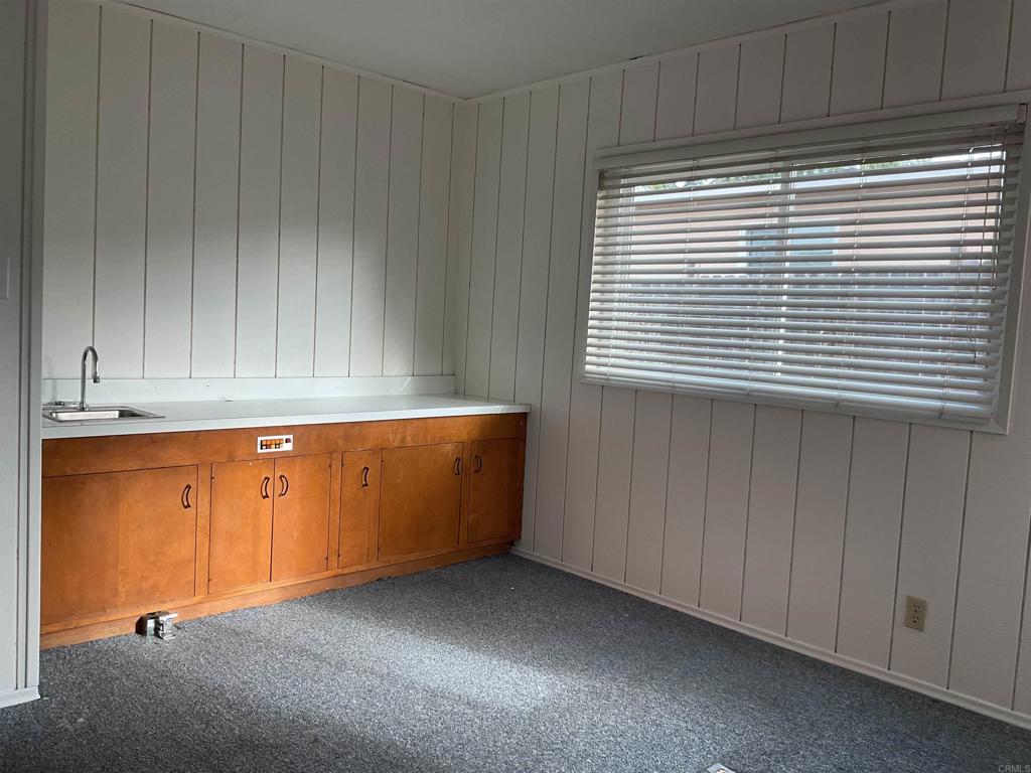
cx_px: 516
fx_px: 864
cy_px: 386
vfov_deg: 48.2
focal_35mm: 29
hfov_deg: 61.7
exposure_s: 1/120
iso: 64
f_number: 1.8
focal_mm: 3
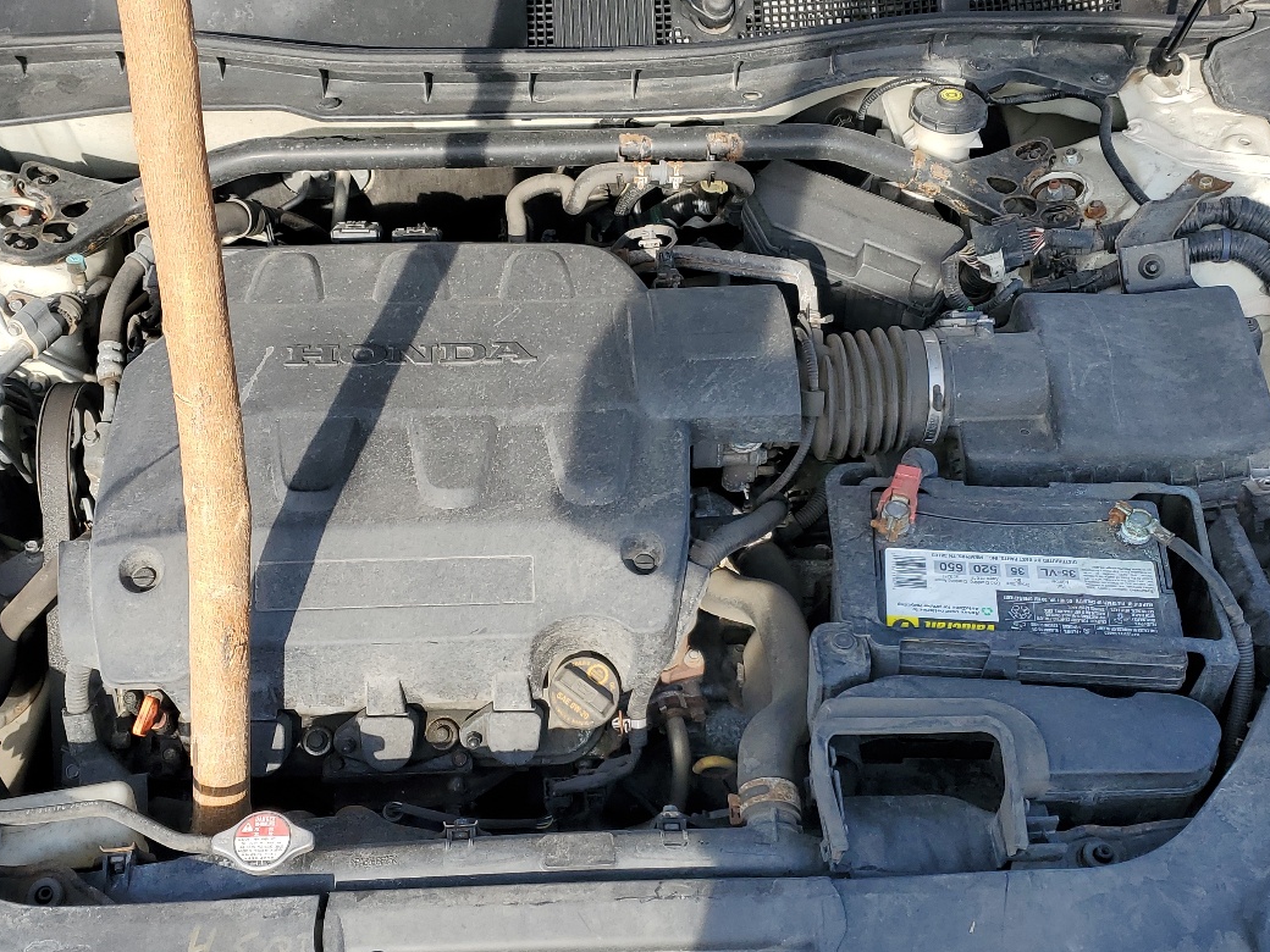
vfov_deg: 35.9
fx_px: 1468
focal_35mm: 40
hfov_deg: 46.7
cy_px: 554
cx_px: 576
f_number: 1.5
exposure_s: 1/833
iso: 50
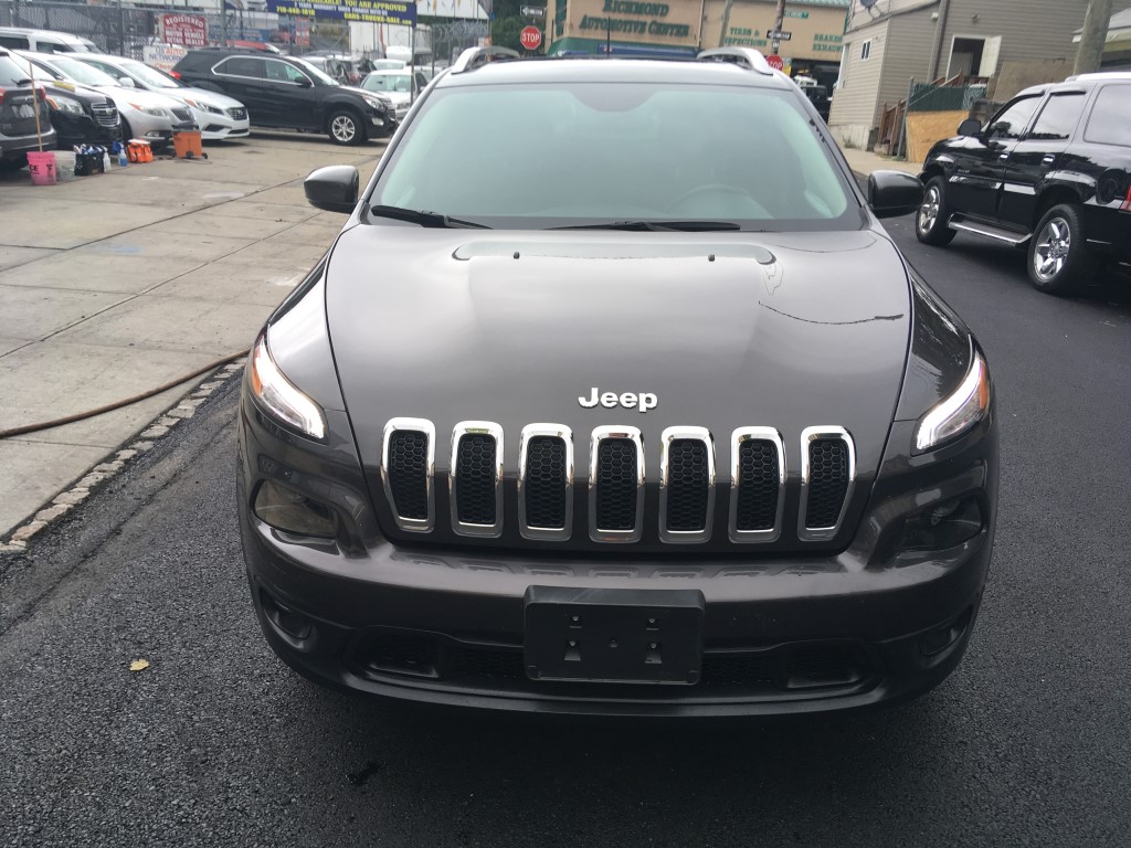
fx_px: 948
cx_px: 566
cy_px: 424
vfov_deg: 48.2
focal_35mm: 29
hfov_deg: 61.7
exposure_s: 1/120
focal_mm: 4.15
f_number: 2.2
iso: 25
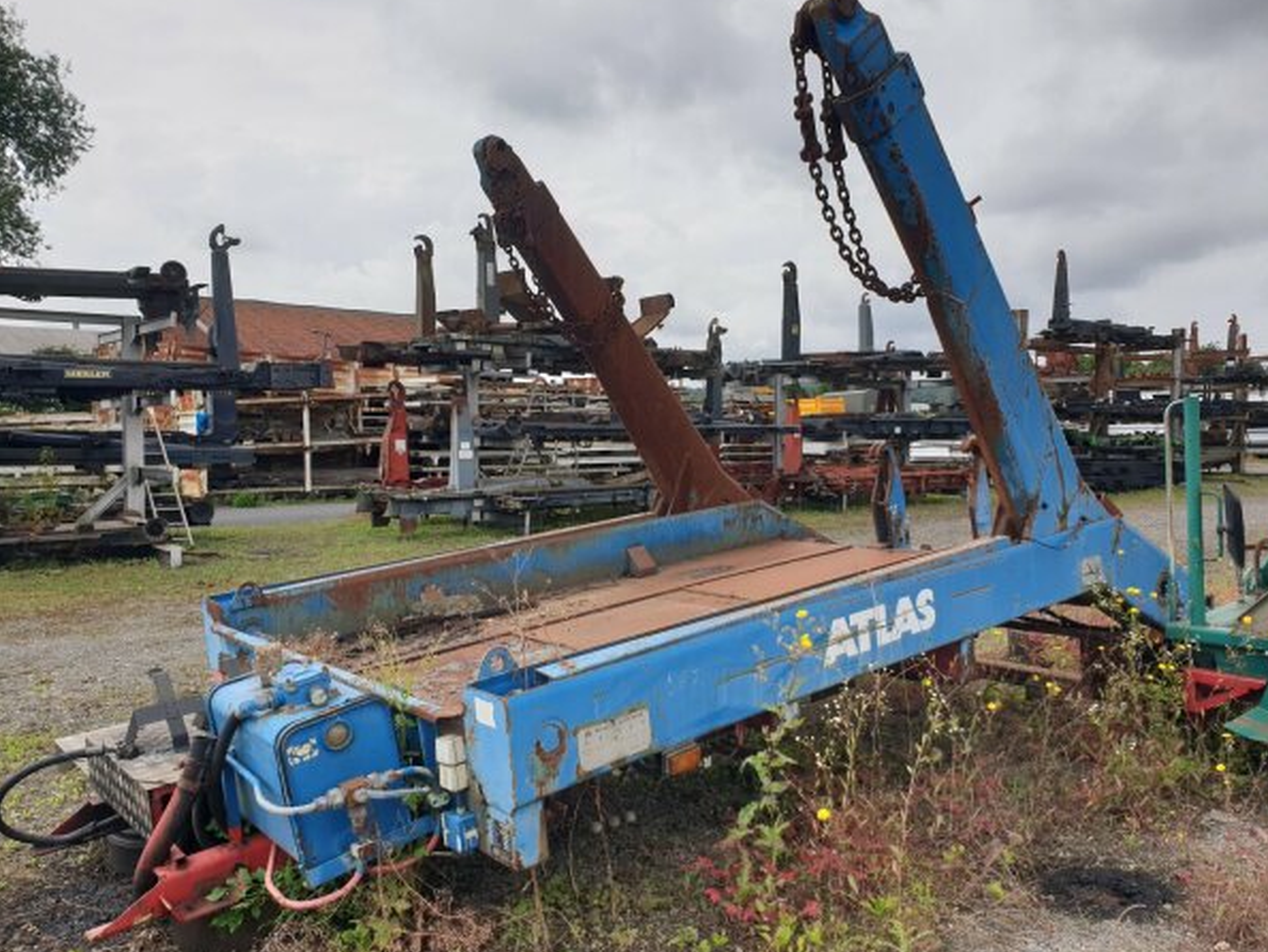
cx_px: 645
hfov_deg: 63.4
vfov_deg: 49.8
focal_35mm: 28
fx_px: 1026
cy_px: 480
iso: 50
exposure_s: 1/1115
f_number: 2.4
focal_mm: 4.3
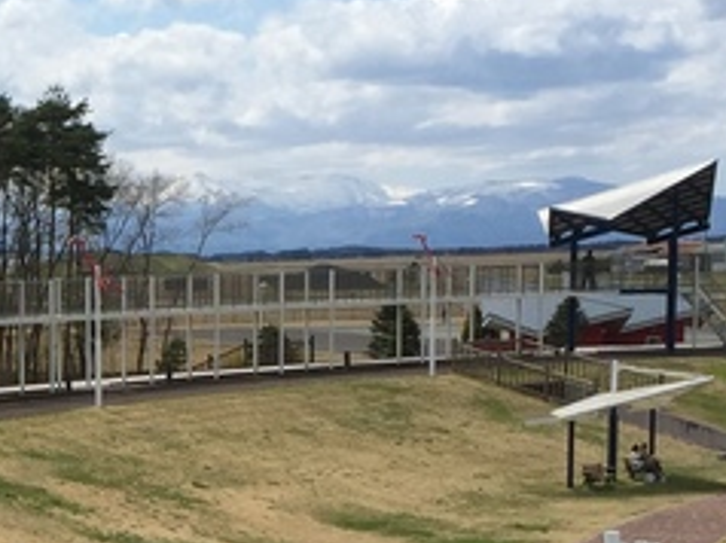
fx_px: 2556
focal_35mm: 122
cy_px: 610
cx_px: -244
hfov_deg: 15.3
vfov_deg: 11.9
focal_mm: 4.15
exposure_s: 1/2825
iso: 32
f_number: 2.2
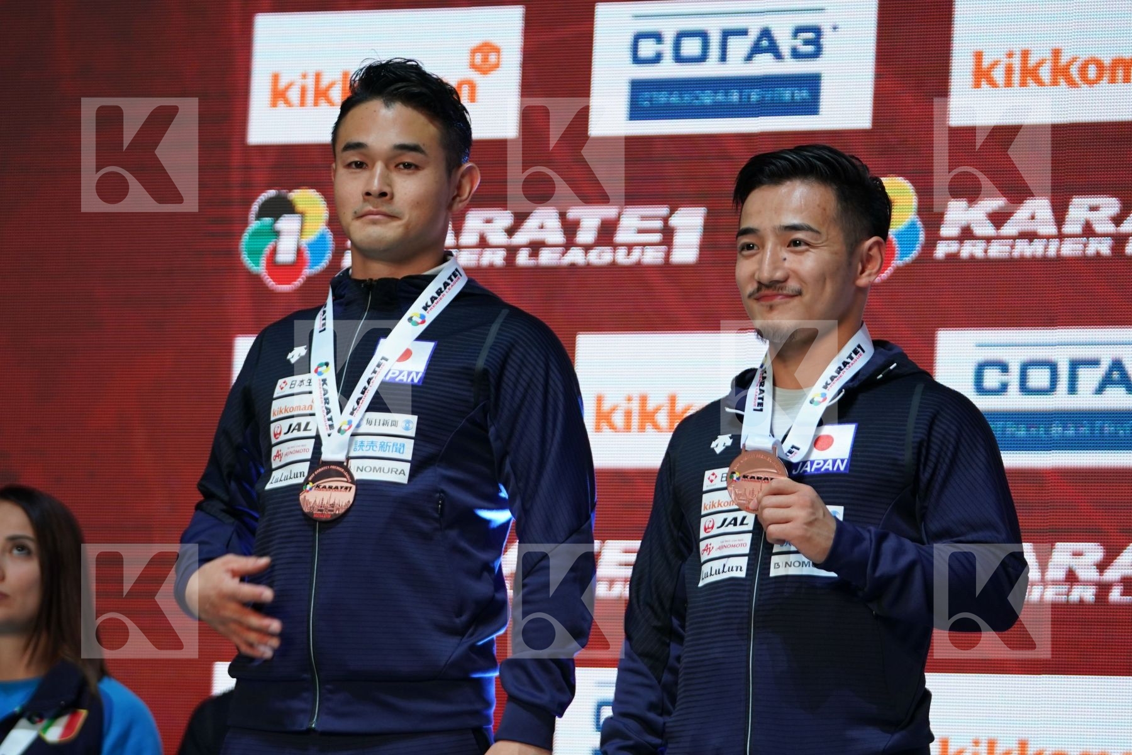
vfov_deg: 6.9
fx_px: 6257
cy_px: 378
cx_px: 566
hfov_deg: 10.3
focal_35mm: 199
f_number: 2.8
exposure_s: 1/250
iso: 320
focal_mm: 133
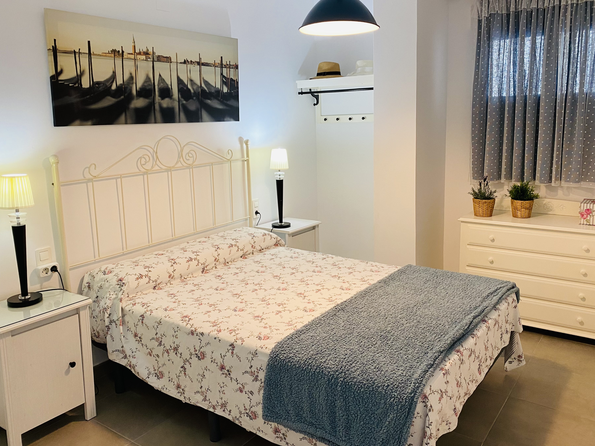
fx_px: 498
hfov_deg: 61.7
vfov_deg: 48.1
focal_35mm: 29
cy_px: 199
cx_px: 296
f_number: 1.8
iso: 80
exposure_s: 1/50
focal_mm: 4.25
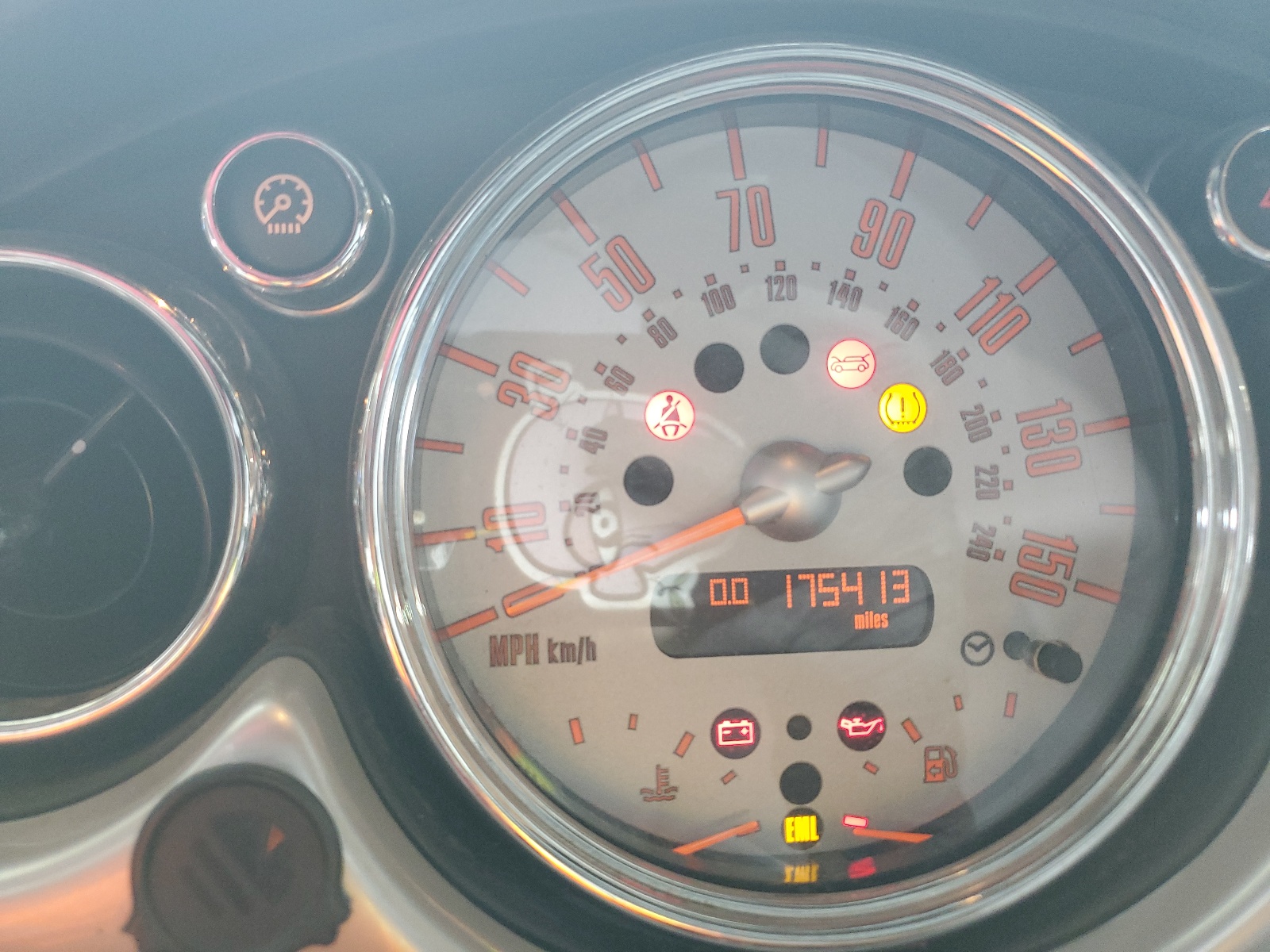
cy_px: 476
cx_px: 635
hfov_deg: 67.3
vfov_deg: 53.1
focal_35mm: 26
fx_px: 954
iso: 154
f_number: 1.5
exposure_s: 1/60.2
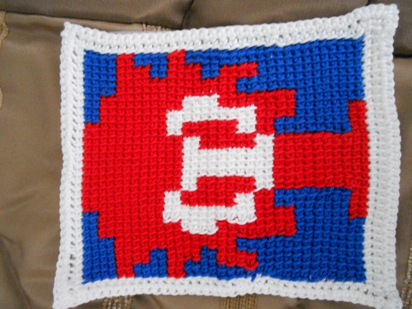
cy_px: 154
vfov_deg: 44.2
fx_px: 381
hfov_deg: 56.8
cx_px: 206
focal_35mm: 32
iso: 800
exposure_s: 1/5
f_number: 3.5
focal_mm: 5.8
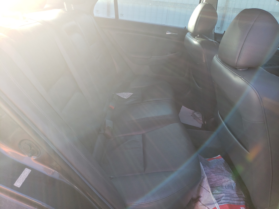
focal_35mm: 26
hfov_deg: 67.3
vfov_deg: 53.1
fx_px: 210
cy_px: 104
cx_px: 140
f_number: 1.5
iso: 50
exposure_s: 1/208
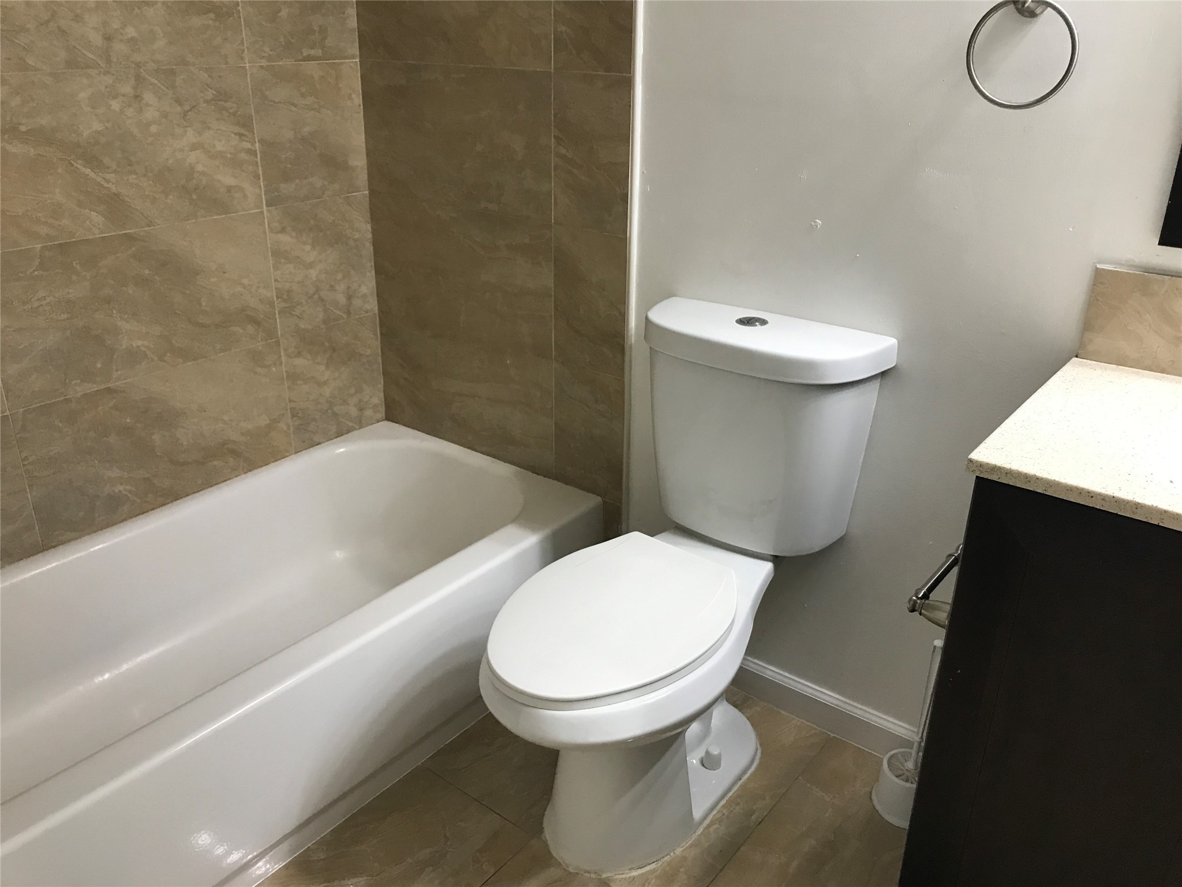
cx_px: 591
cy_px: 444
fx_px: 956
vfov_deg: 49.7
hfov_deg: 63.4
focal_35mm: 28
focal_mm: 3.99
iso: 40
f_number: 1.8
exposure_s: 1/30
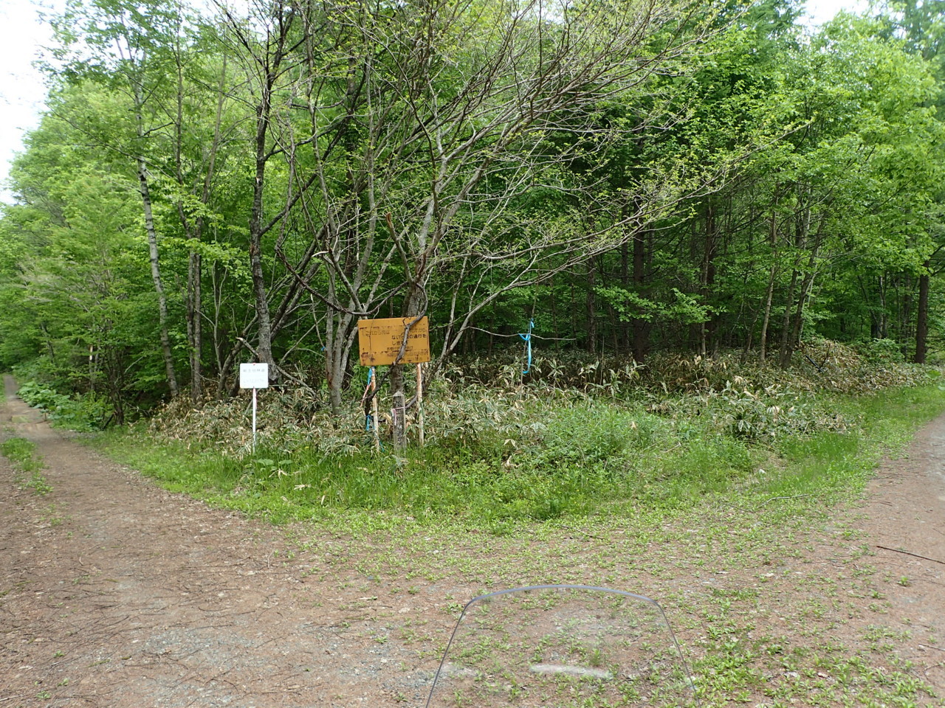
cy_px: 354
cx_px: 472
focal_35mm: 25
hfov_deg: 69.4
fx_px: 682
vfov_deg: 54.9
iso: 100
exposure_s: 1/250
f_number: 2.8
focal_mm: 4.5
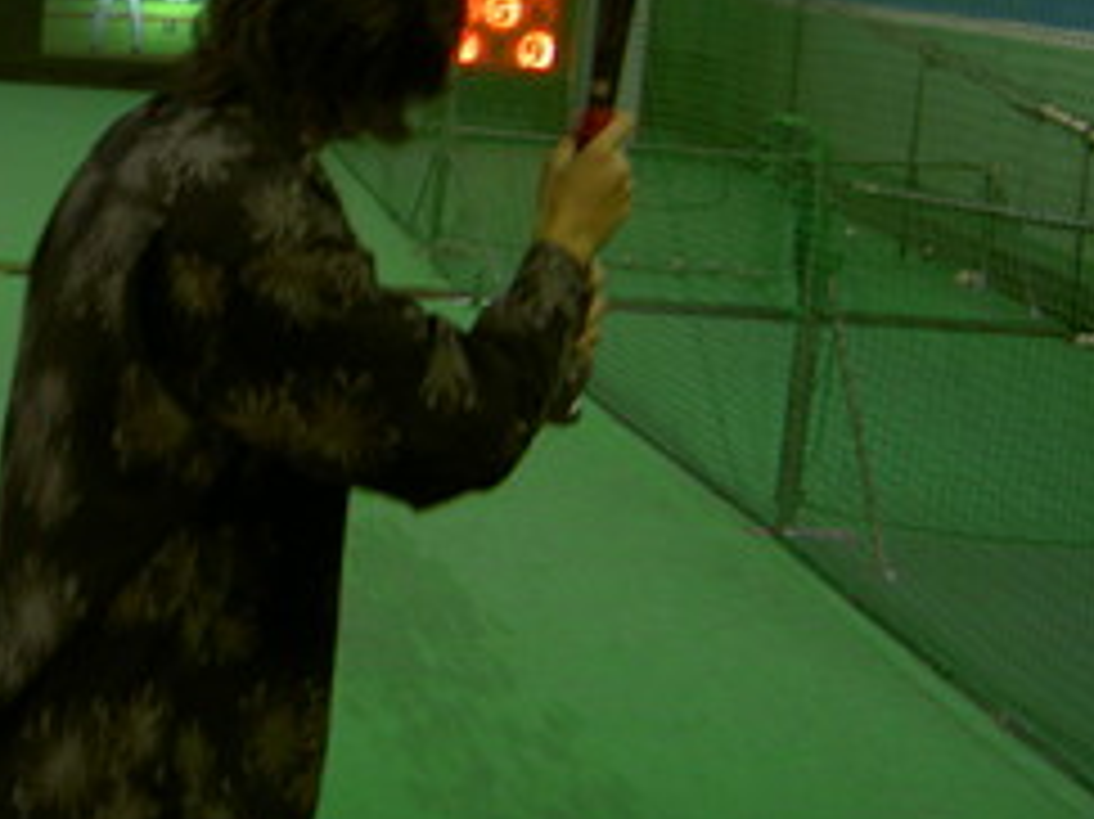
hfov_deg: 30.2
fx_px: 1990
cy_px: 166
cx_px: 275
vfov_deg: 22.9
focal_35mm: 63
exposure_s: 1/8
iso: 50
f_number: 2.8
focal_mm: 5.6
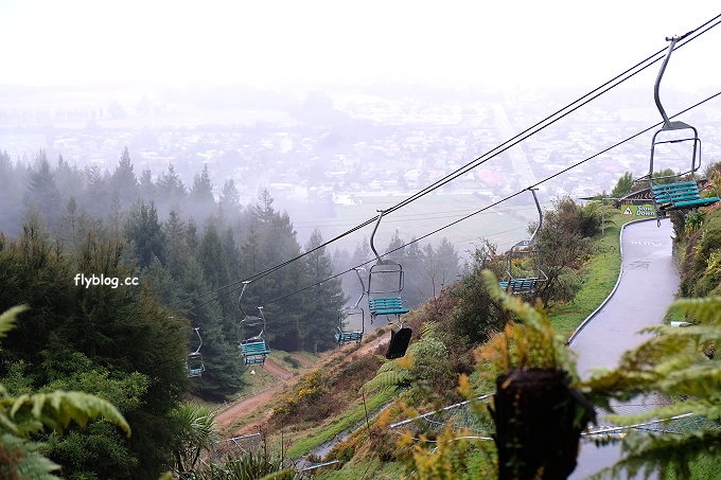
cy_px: 240
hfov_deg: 38.9
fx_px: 1021
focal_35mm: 51
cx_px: 360
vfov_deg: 26.5
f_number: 3.6
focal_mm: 34.3
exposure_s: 1/52
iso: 800
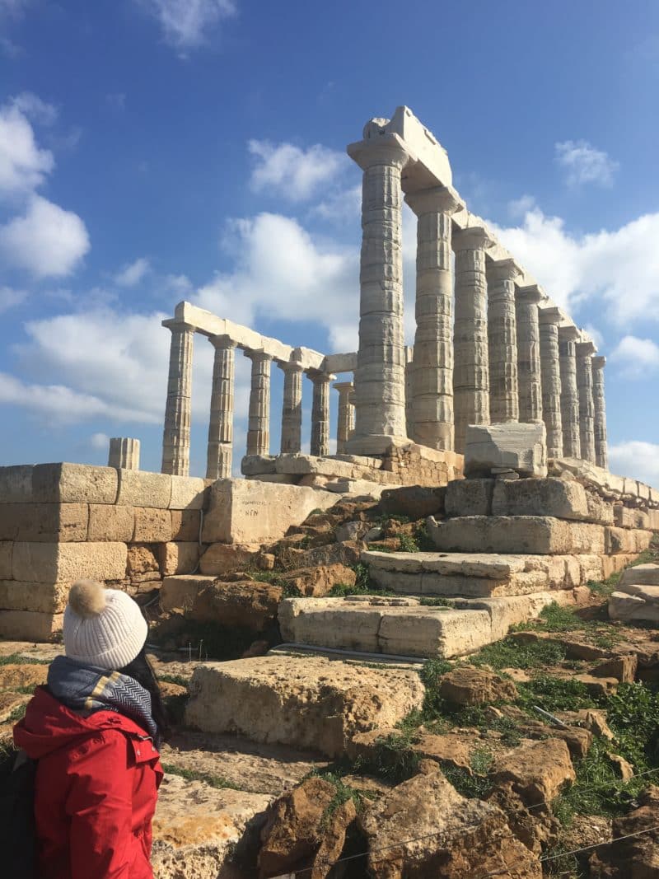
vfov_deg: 61.7
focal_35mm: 29
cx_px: 330
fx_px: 736
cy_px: 440
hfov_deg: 48.2
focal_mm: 4.15
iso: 25
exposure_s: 1/2262
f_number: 2.2
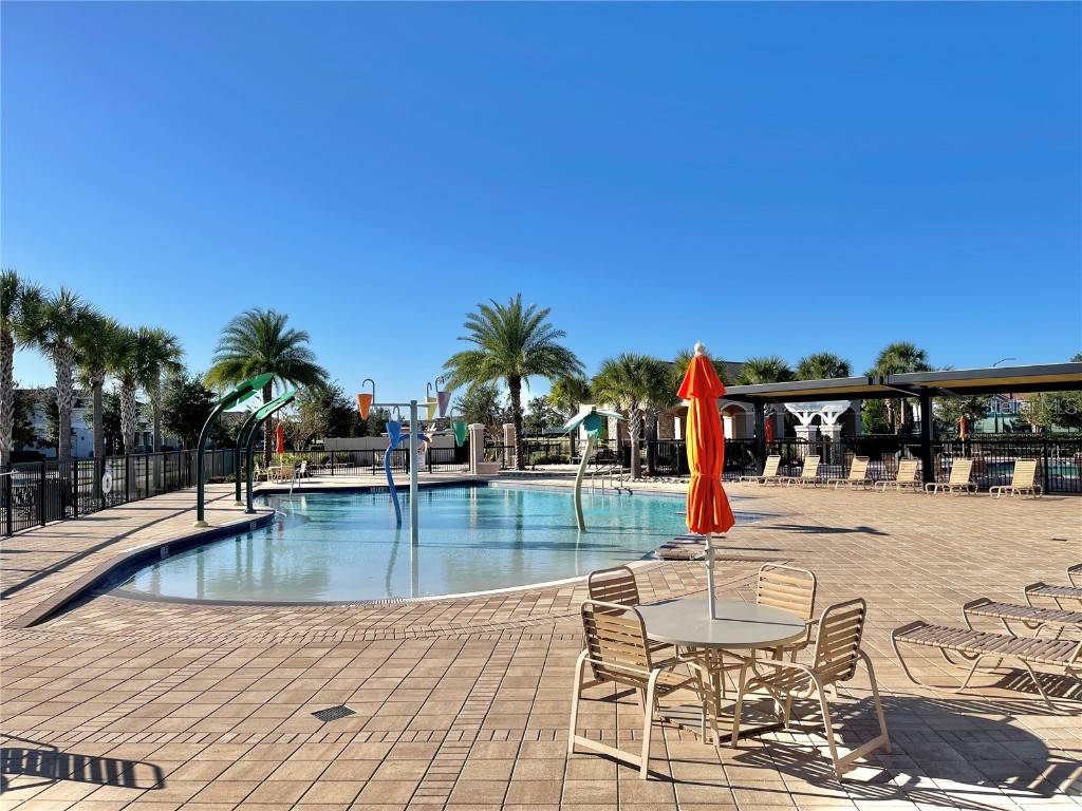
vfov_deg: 53.1
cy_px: 406
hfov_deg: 67.3
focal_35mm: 26
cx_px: 541
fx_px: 813
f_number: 1.6
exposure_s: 1/4525
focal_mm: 5.1
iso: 32
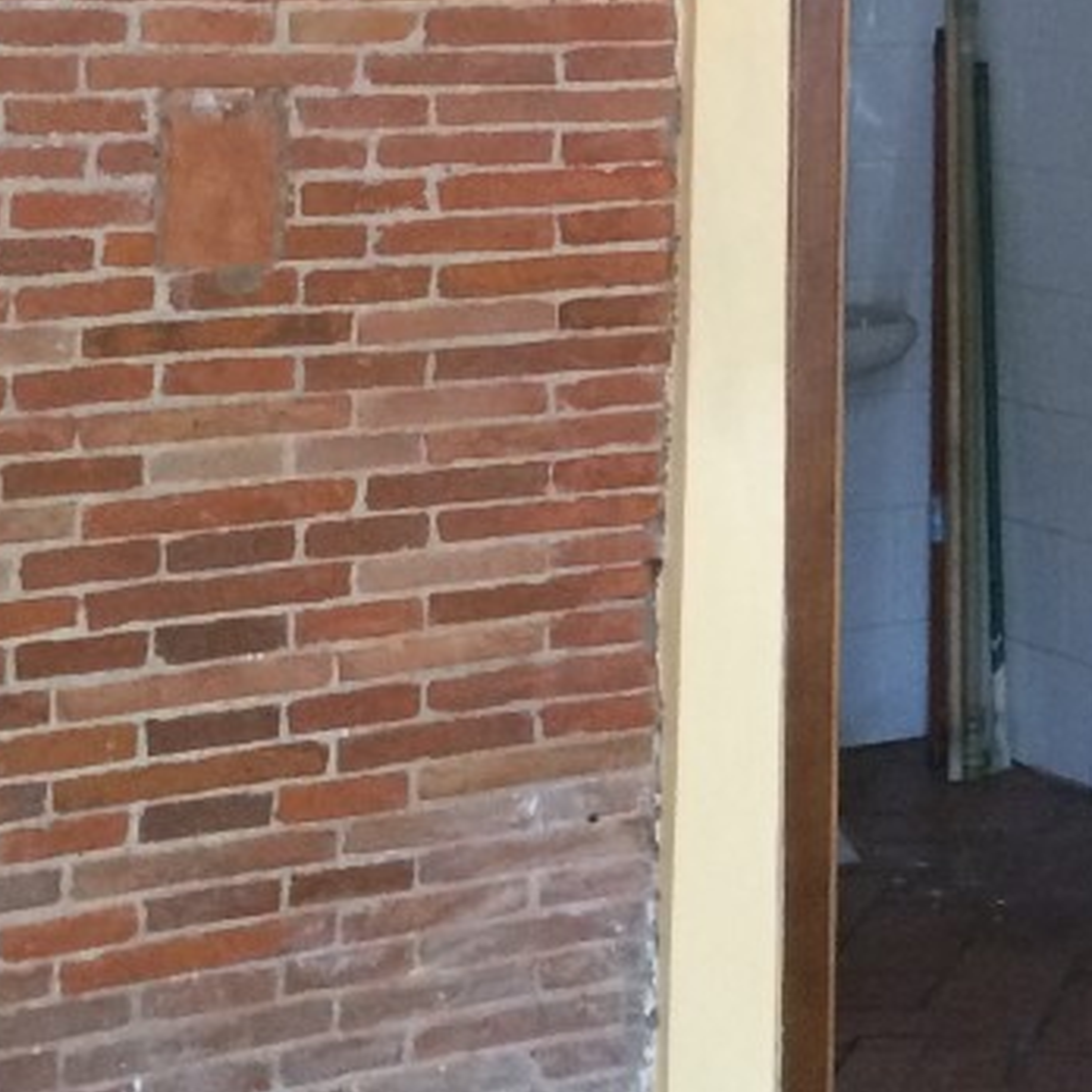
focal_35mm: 106
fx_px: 3783
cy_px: -151
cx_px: 1560
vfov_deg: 15.9
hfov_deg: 15.4
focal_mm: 4.15
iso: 200
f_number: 2.2
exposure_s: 1/33
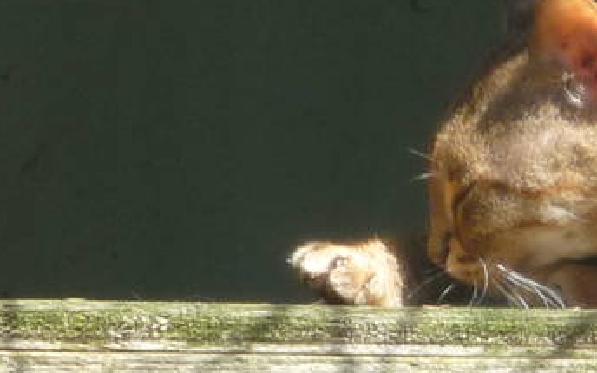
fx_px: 22453
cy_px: 255
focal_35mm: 1380
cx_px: 812
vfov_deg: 1.0
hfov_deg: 1.5
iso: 125
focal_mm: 47
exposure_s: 1/125
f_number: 4.9
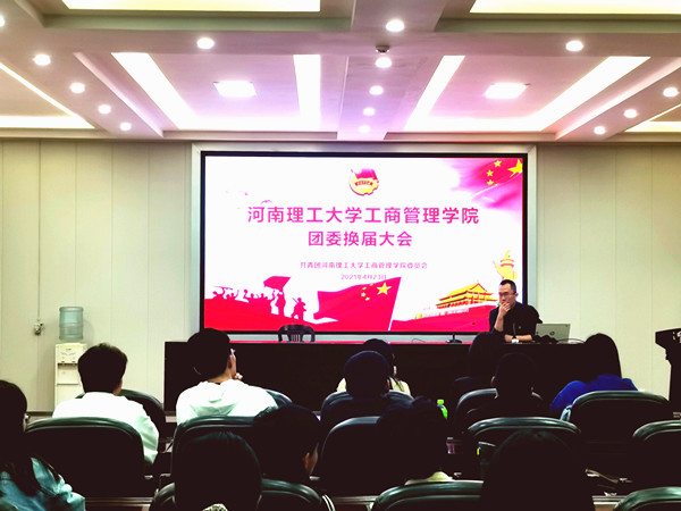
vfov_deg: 25.2
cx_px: 340
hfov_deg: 33.2
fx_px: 1141
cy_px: 256
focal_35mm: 58
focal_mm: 5.58
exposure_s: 1/100
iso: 125
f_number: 1.8
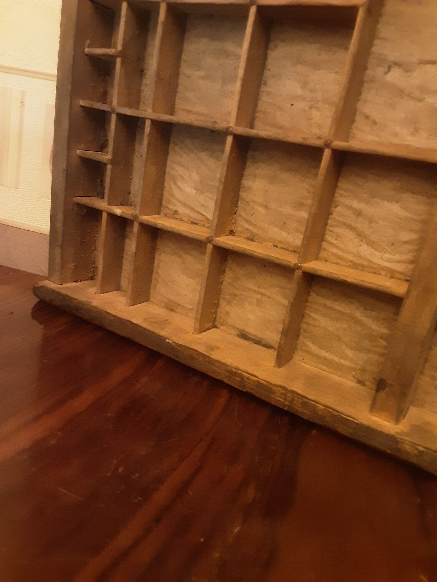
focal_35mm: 28
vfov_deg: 63.4
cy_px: 291
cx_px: 218
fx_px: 471
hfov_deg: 49.7
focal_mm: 2.9
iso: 400
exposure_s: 1/20
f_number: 1.9
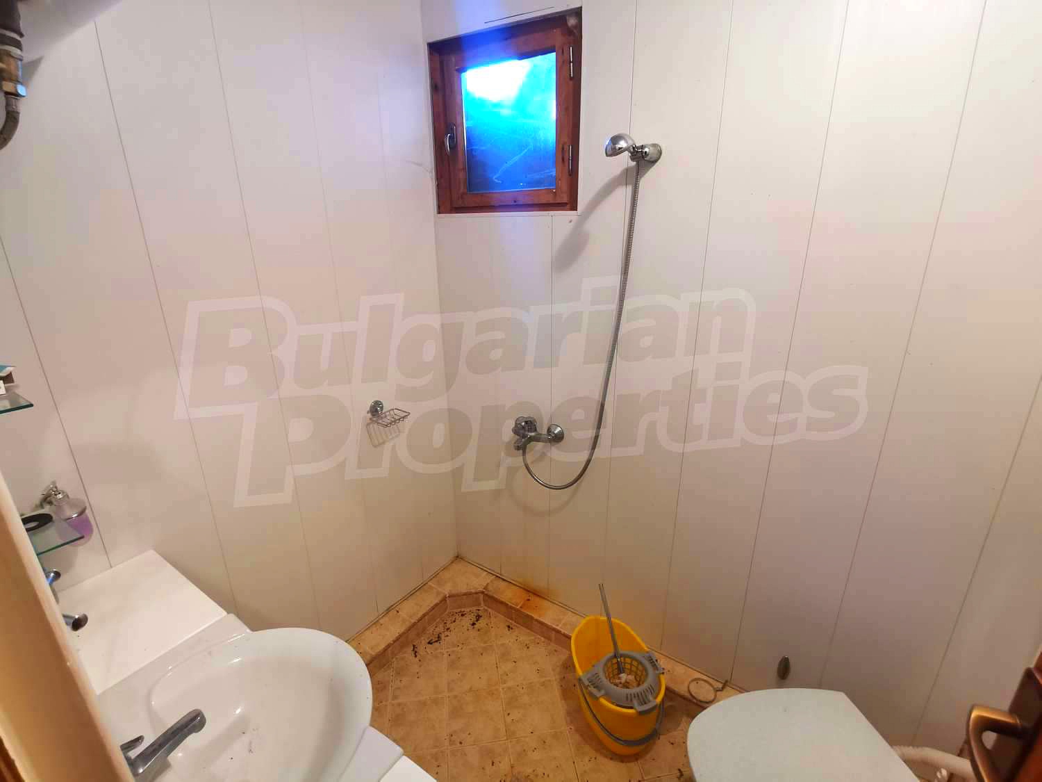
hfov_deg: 91.0
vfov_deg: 74.7
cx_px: 521
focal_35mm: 17
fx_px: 512
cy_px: 391
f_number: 2.2
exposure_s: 1/25
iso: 320
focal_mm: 2.23
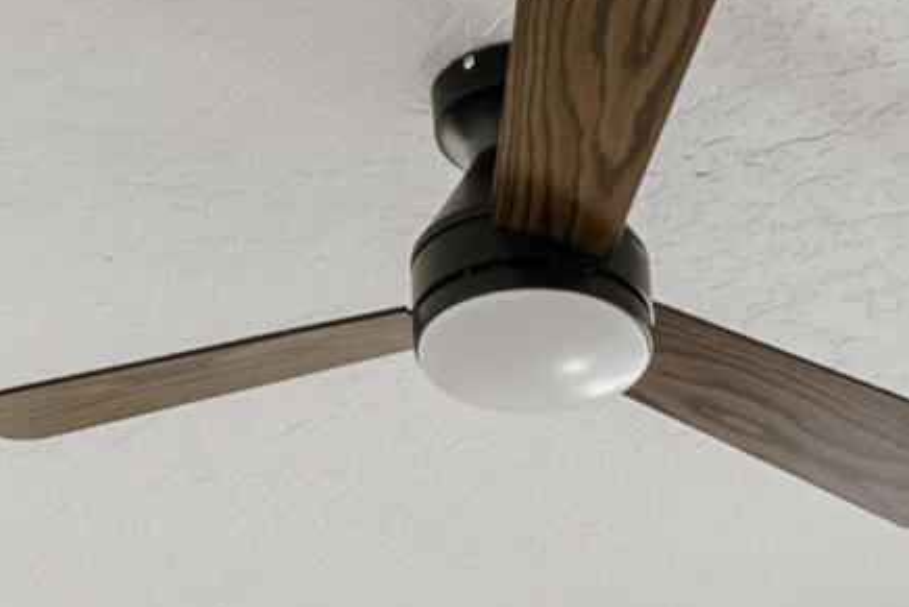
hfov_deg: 18.4
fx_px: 2778
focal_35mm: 110
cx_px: 721
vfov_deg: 9.9
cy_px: 1741
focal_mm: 16
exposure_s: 2.5
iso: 100
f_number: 8
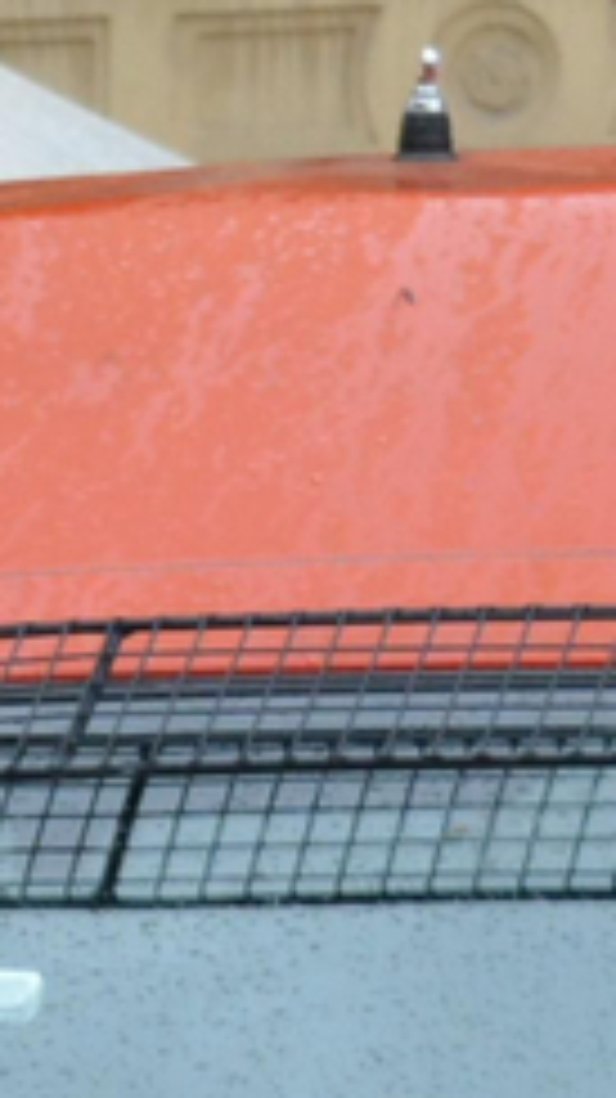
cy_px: 1838
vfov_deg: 5.9
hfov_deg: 3.3
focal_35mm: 360
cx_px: -737
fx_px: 10468
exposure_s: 1/500
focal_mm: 28
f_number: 5.6
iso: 640
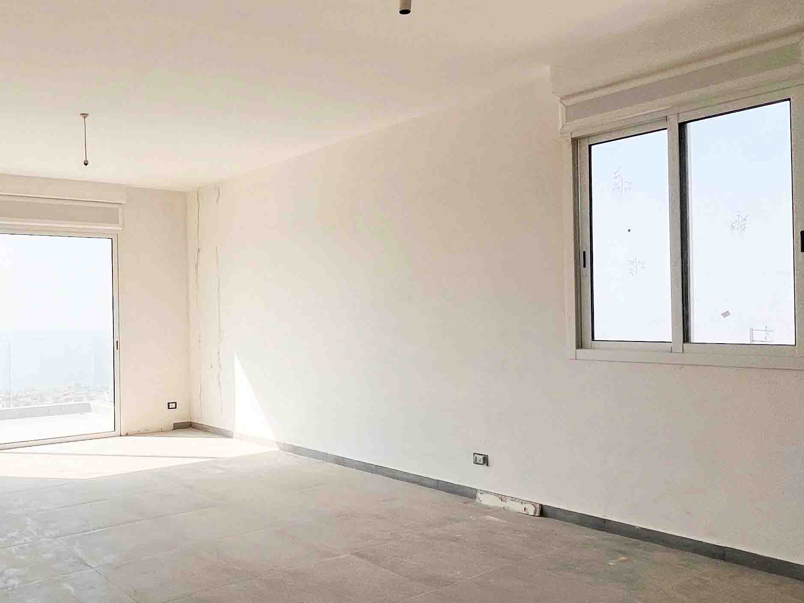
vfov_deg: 49.7
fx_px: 650
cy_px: 312
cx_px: 219
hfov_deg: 60.6
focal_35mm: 28
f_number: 1.8
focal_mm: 1.57
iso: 32
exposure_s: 1/1150
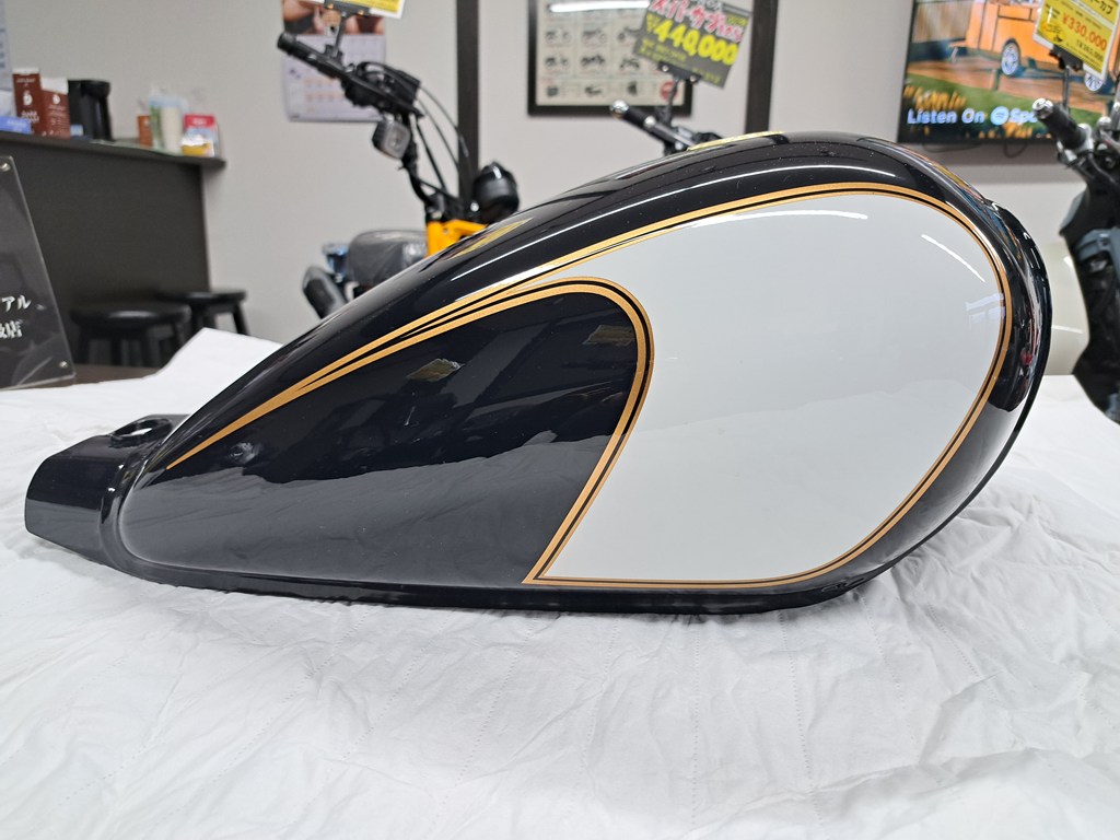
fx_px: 777
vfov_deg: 56.8
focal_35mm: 24
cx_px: 560
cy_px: 420
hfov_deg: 71.6
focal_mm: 5.23
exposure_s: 1/50
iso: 80
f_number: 1.8
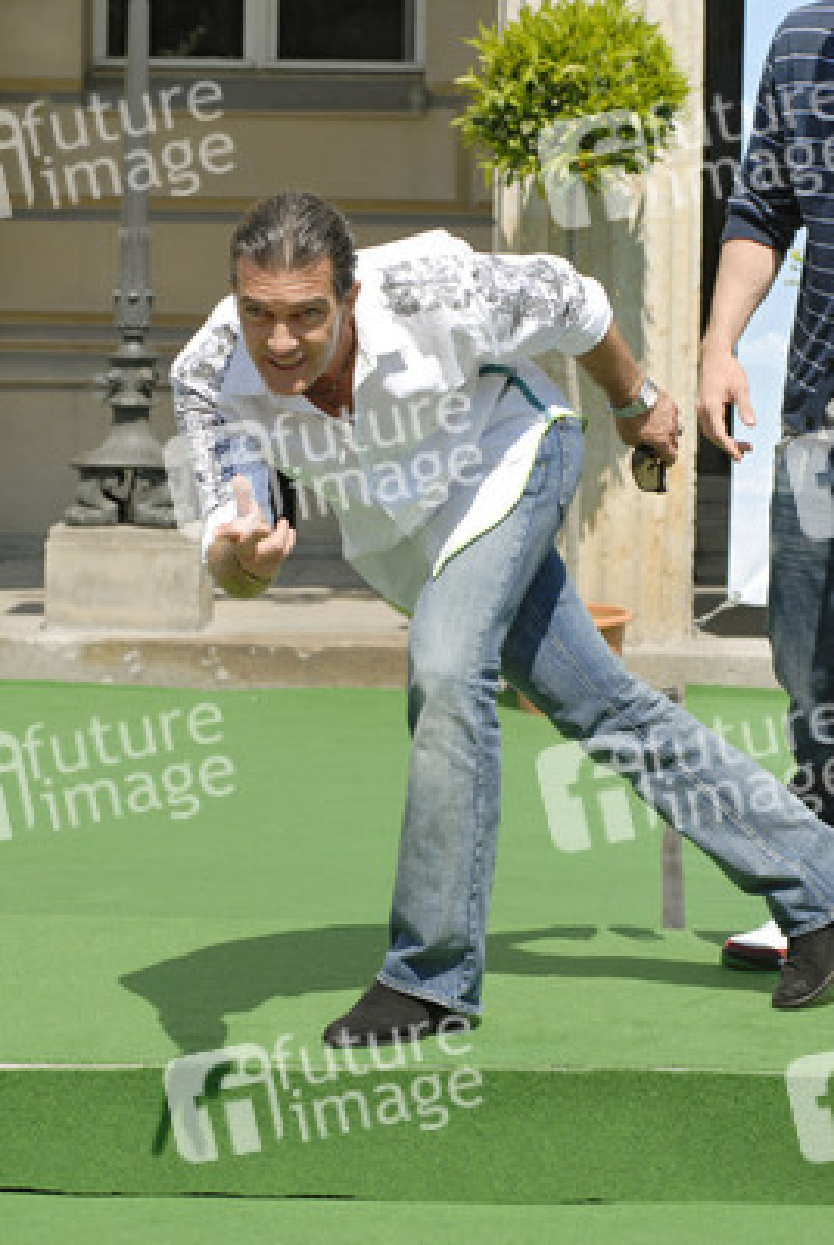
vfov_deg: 17.0
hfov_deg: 11.5
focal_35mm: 120
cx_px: 417
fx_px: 4155
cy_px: 622
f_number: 8
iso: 100
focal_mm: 80
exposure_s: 1/200
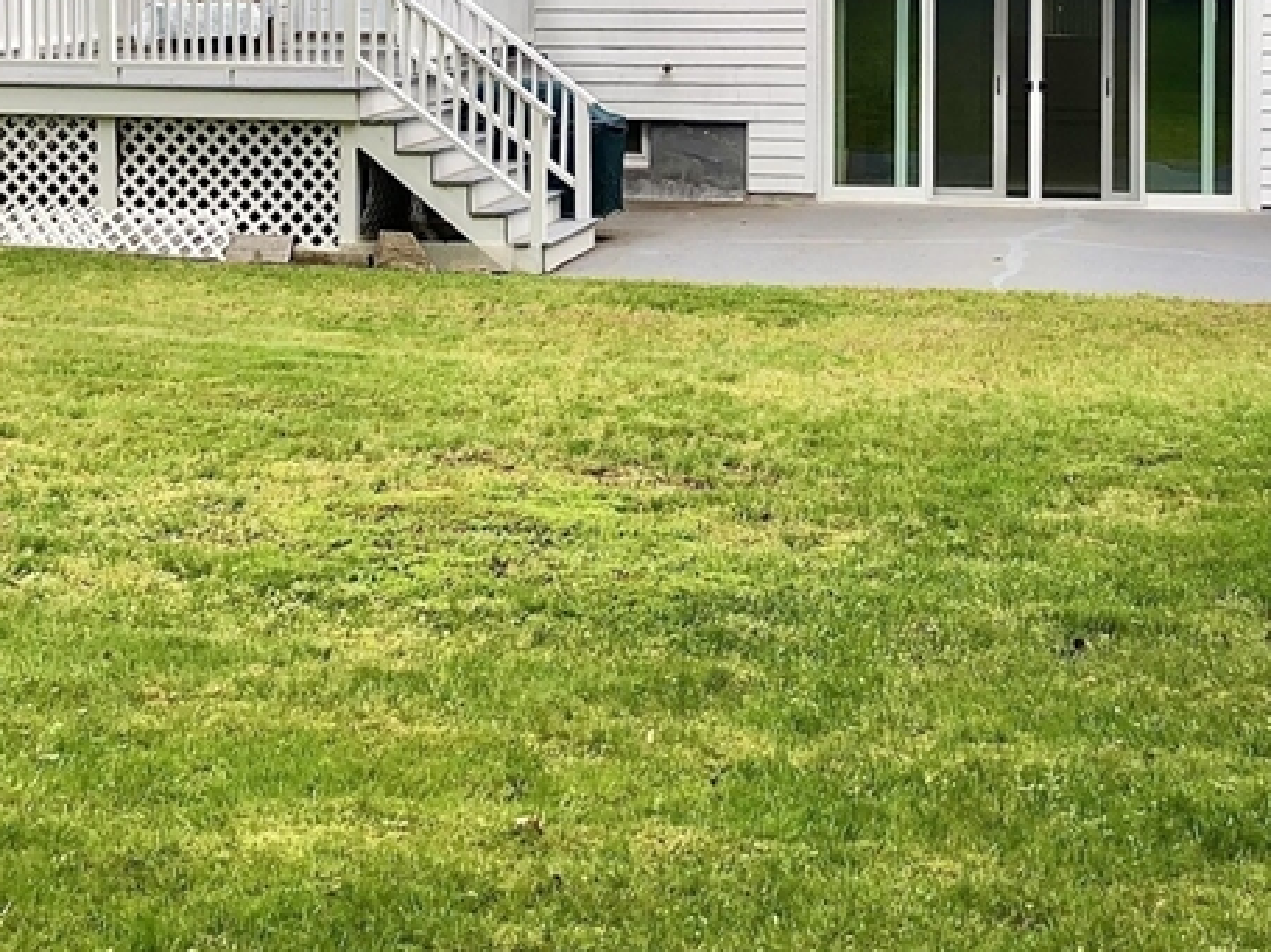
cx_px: 874
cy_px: 53
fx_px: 2313
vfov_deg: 22.6
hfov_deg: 30.4
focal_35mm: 63
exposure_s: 1/312
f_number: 1.8
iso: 20
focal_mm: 3.99
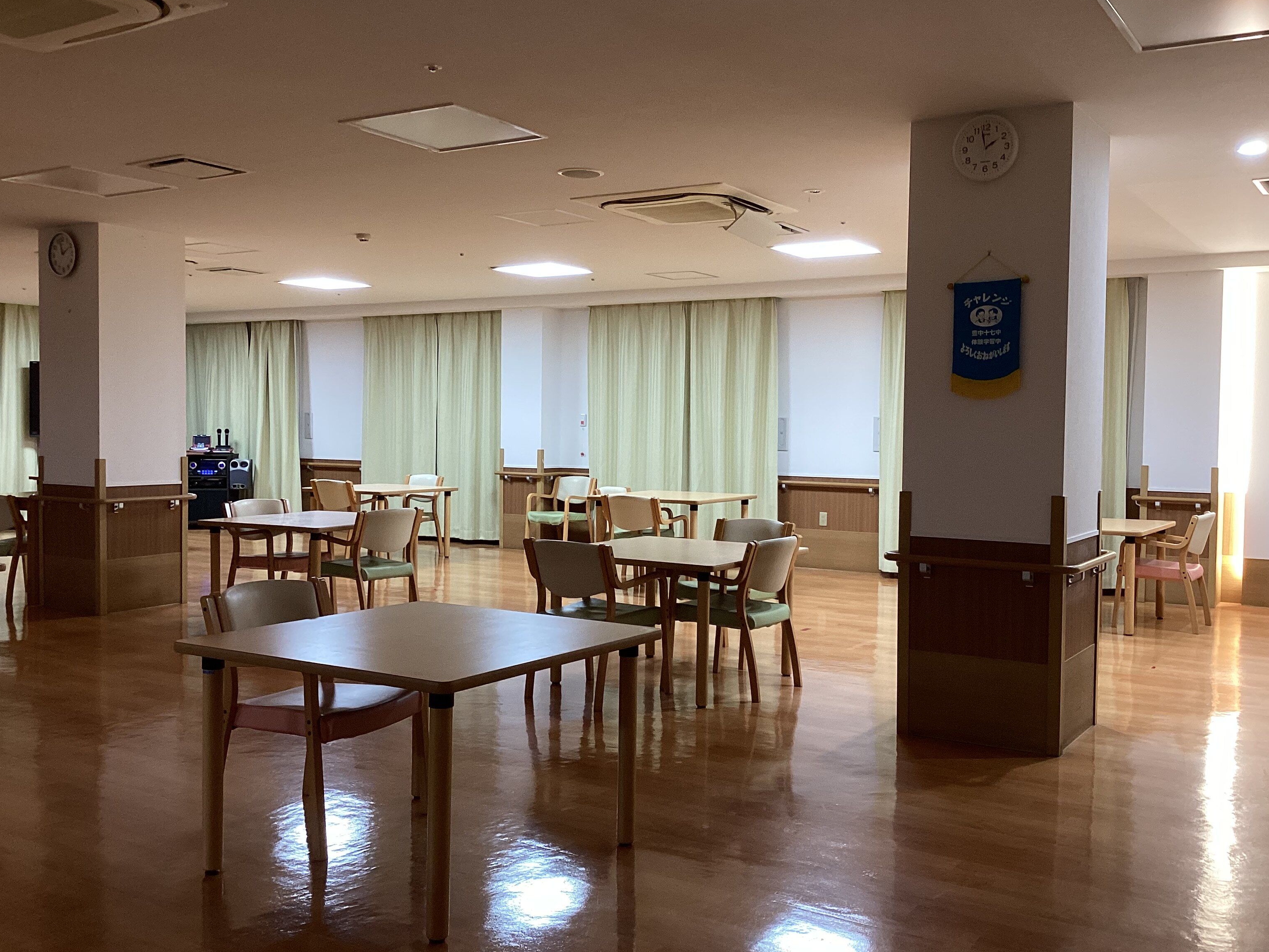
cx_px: 640
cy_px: 468
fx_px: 1210
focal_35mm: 33
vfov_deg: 42.9
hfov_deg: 55.3
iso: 80
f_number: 2.4
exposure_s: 1/60
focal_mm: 3.3
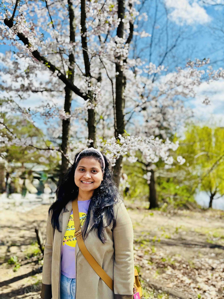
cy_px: 150
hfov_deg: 53.1
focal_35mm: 26
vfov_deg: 67.3
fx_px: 224
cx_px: 112
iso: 50
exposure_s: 1/1812
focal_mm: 5.96
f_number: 1.6
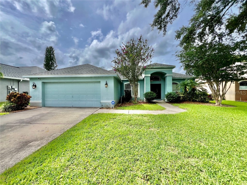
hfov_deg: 106.2
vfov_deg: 89.9
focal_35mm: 13
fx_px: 93
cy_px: 92
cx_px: 124
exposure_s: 1/1064
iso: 32
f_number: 1.8
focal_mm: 1.57
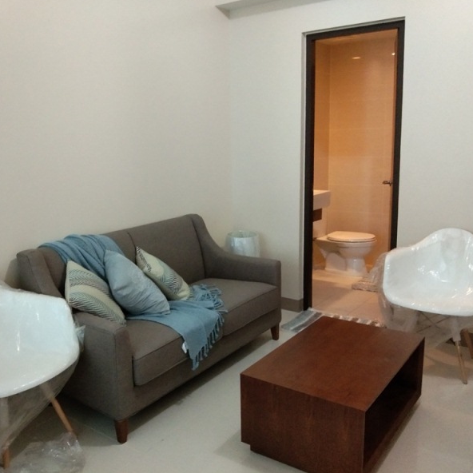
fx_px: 572
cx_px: 186
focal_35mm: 37
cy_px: 234
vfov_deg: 44.9
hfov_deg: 44.7
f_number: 2.2
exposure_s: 1/14.3
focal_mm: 3.69
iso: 400
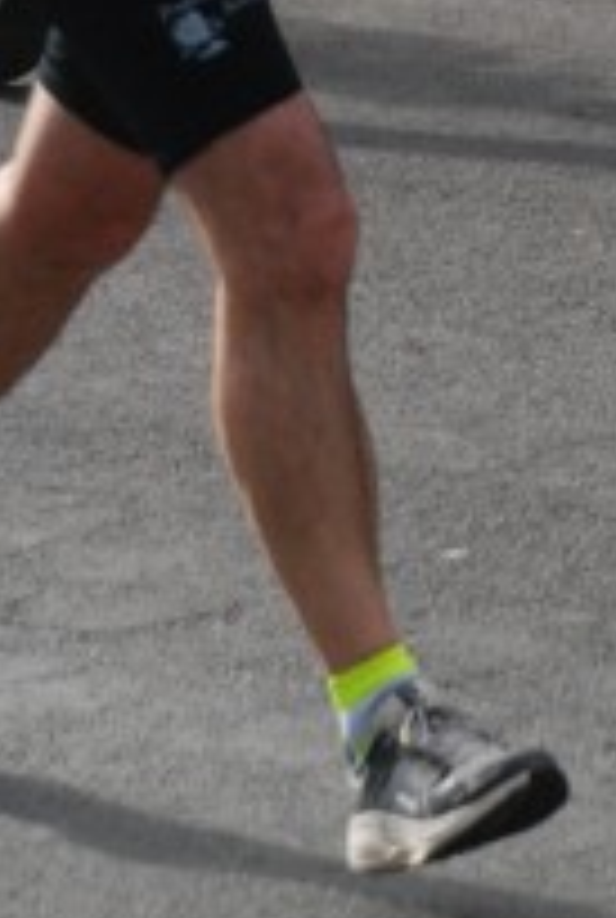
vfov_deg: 6.2
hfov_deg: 4.2
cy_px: -112
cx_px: 398
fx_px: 8464
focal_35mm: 331
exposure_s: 1/1250
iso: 1000
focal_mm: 75
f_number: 5.6
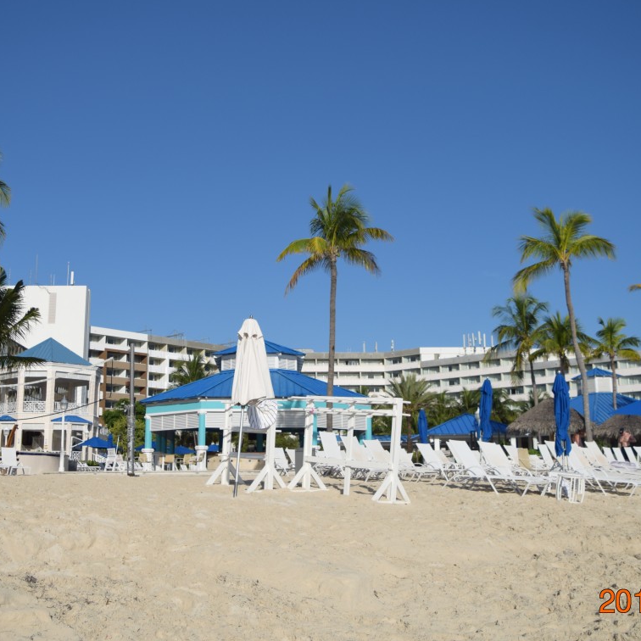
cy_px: 277
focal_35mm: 41
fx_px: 859
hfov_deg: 40.9
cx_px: 298
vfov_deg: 40.8
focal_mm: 18
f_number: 3.5
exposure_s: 1/4000
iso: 180
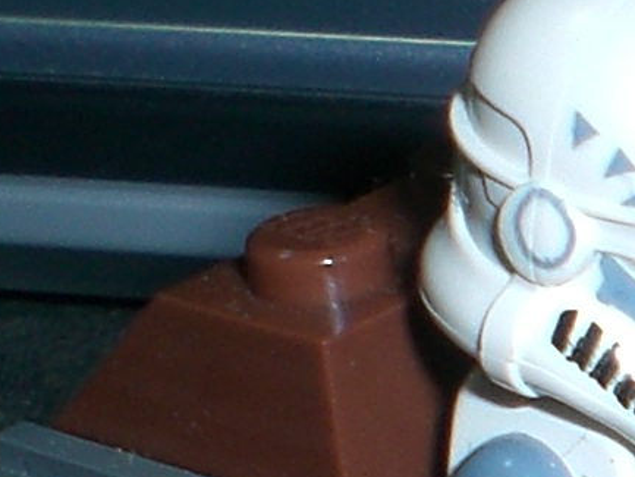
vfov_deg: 5.8
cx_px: 1796
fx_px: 4532
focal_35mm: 247
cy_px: 1074
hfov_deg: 7.2
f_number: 4.4
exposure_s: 1/60
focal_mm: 6.3
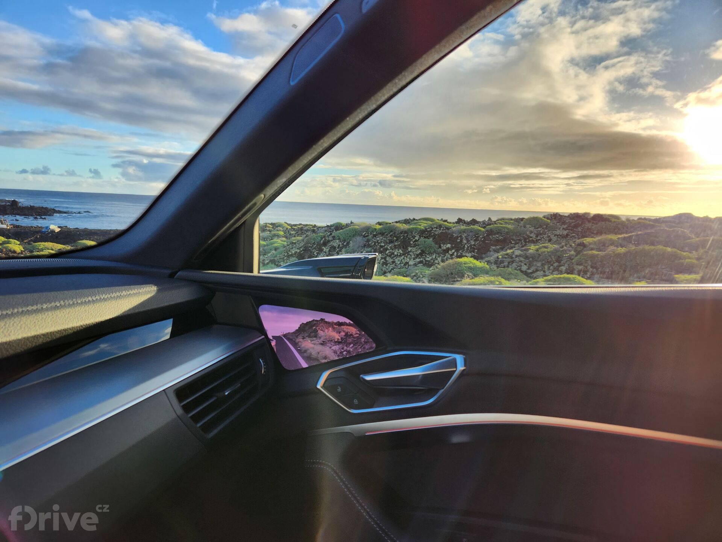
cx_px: 361
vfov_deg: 58.9
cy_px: 271
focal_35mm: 23
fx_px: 480
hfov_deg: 73.9
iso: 20
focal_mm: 5.4
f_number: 1.8
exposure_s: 1/348
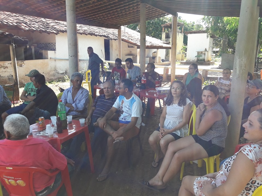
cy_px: 98
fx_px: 212
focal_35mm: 28
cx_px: 131
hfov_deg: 63.4
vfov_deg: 49.7
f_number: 1.9
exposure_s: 1/284
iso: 40
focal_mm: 3.7
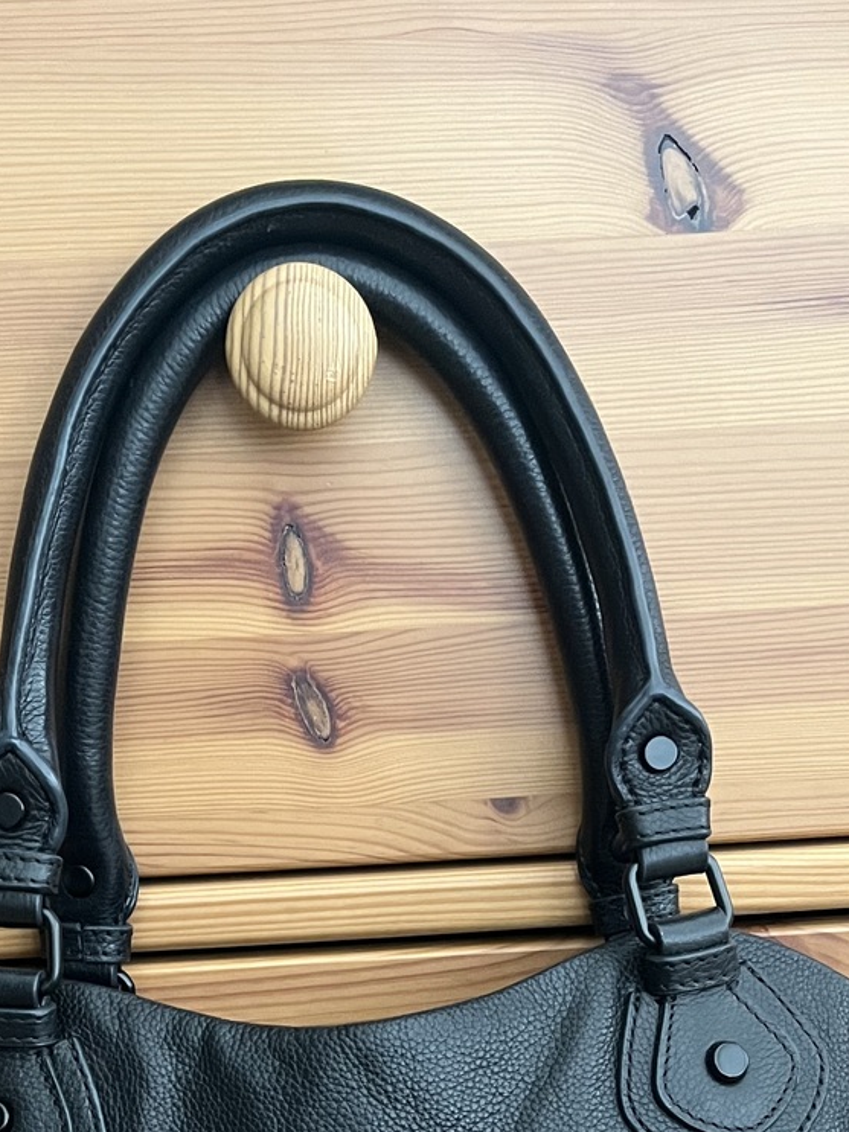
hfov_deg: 26.1
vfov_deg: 31.0
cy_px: 1216
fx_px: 1832
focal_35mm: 56
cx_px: 393
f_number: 1.6
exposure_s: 1/59
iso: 500
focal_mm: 5.1
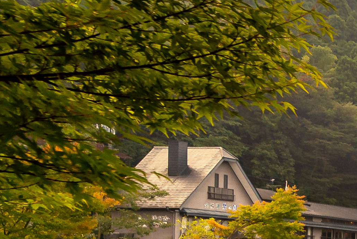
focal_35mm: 88
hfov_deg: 14.6
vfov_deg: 15.2
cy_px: 258
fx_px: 873
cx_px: 862
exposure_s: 2.5
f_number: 8
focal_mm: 15
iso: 100
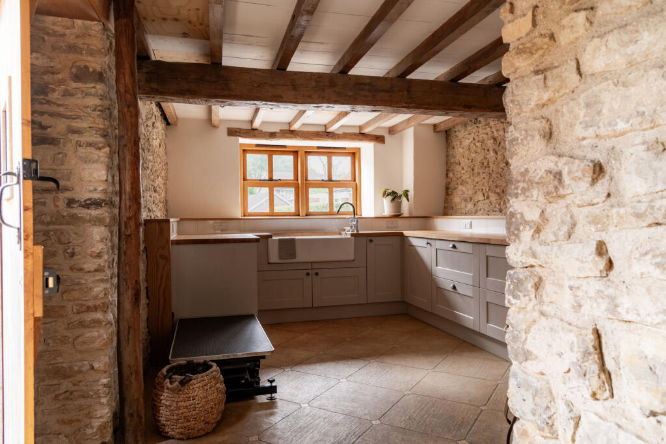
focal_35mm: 24
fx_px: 444
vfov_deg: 53.1
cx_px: 333
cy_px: 222
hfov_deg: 73.7
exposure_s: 1/15
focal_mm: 24
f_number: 10
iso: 200
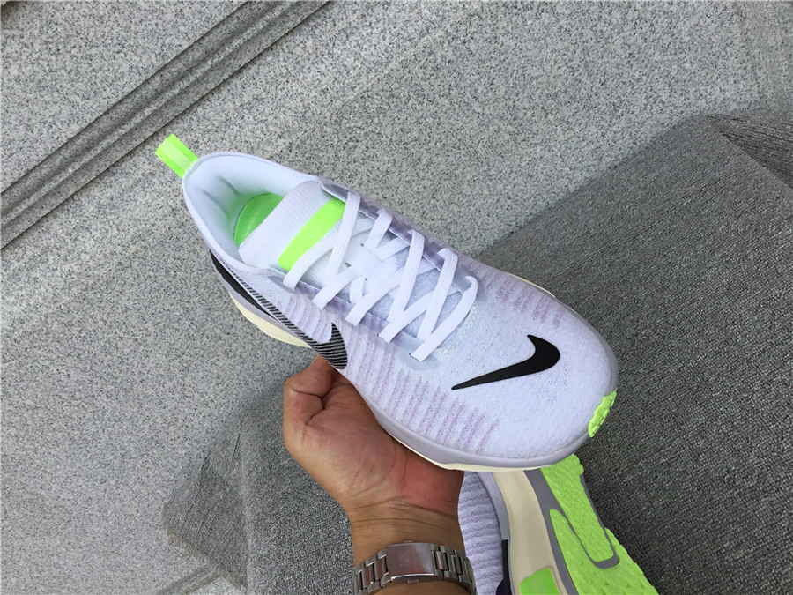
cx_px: 396
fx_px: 710
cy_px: 298
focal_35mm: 31
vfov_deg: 45.4
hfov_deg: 58.4
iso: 25
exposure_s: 1/509
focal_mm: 3.3
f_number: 2.4
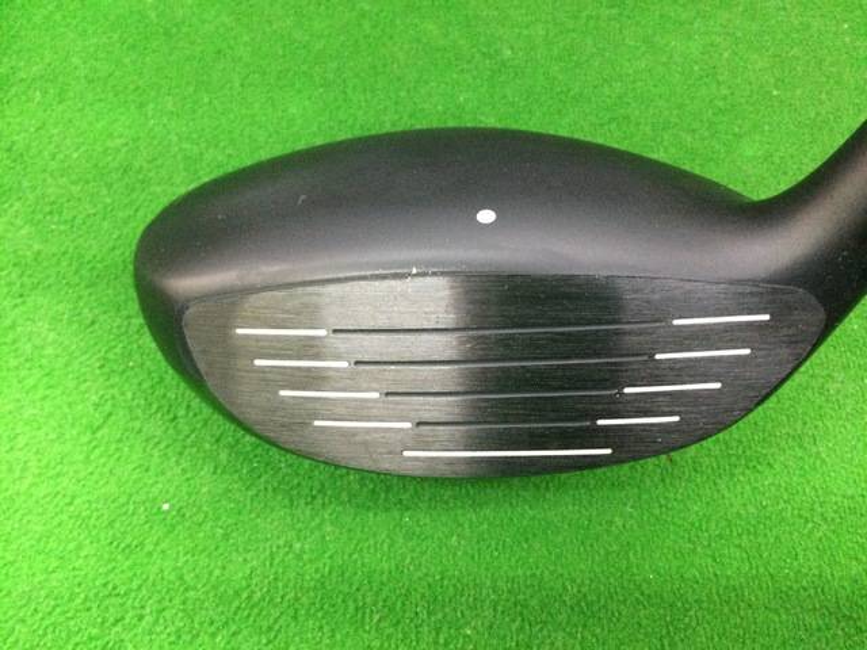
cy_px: 325
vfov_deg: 45.4
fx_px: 776
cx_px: 434
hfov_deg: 58.4
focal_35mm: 31
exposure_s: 1/30
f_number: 2.4
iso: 200
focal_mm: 3.3
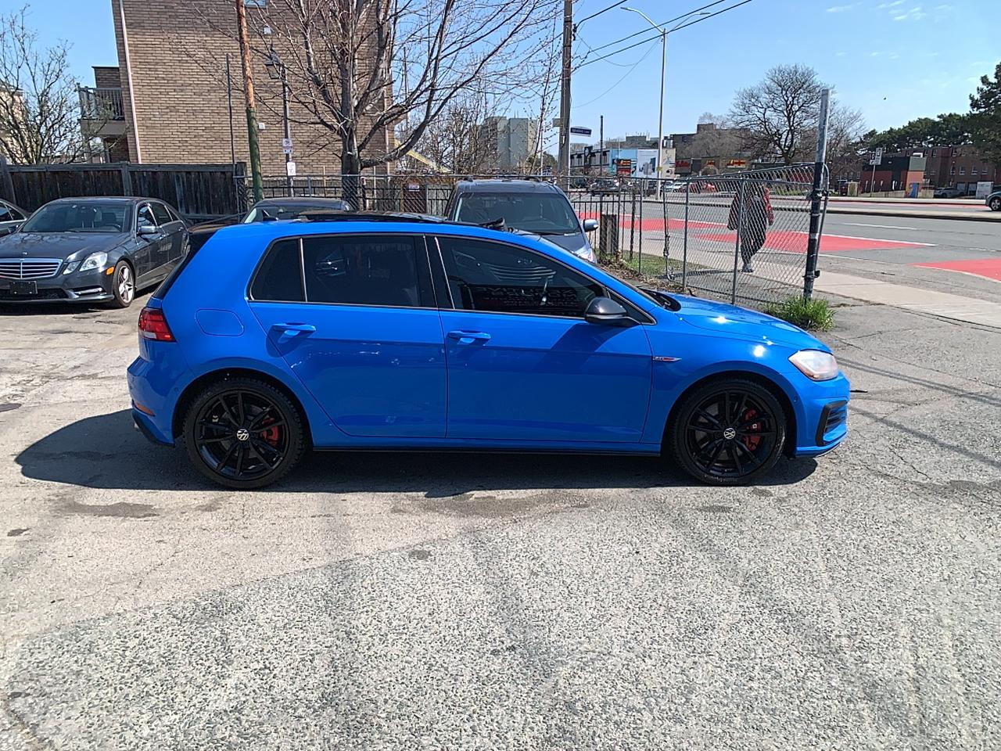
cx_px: 500
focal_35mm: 26
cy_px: 376
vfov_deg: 53.1
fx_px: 752
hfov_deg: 67.3
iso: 25
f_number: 1.8
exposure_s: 1/1757
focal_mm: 4.25
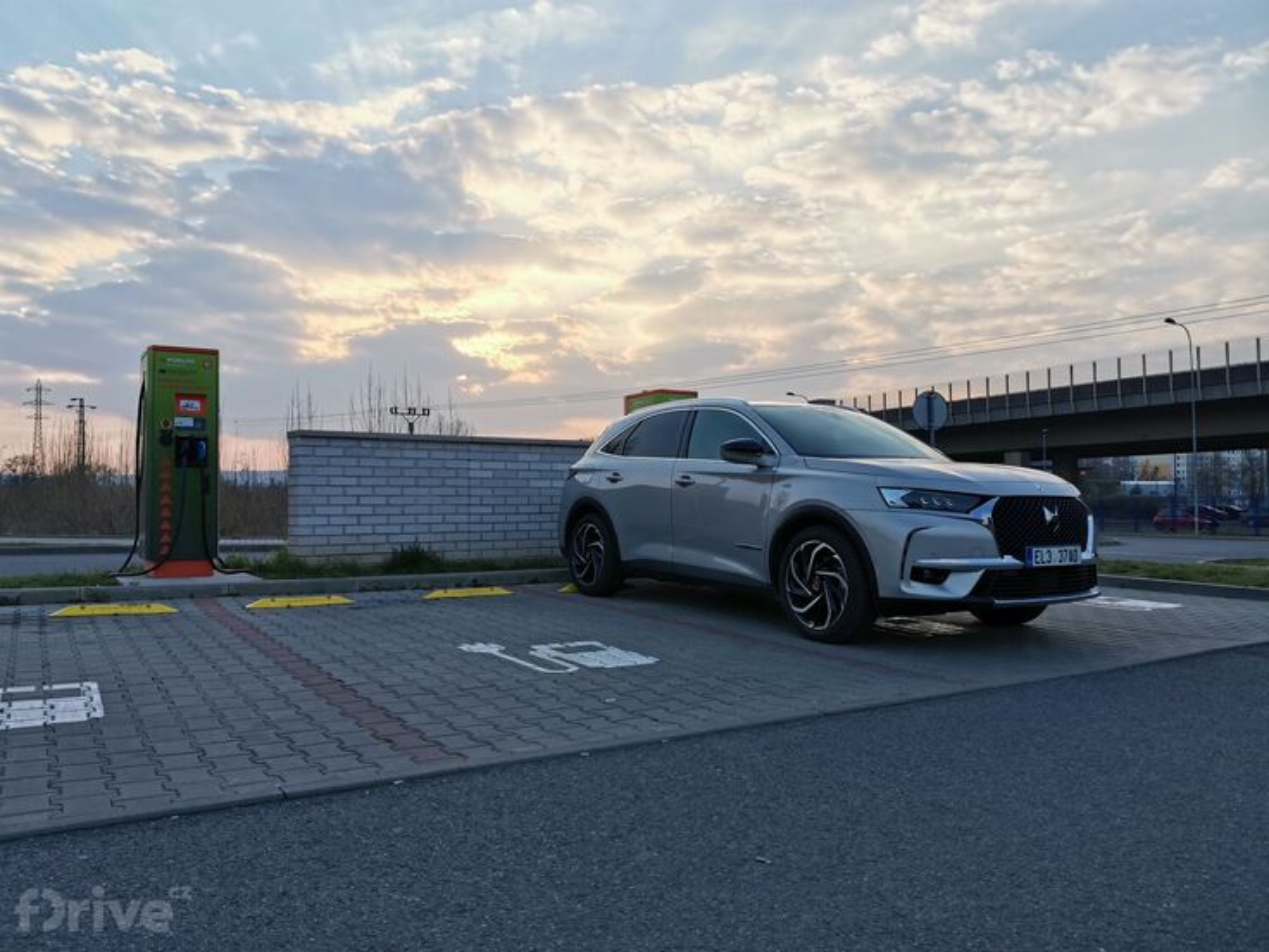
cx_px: 634
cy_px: 476
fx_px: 953
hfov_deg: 67.3
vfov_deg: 53.1
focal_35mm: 26
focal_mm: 4.66
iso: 50
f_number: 1.4
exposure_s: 1/2674
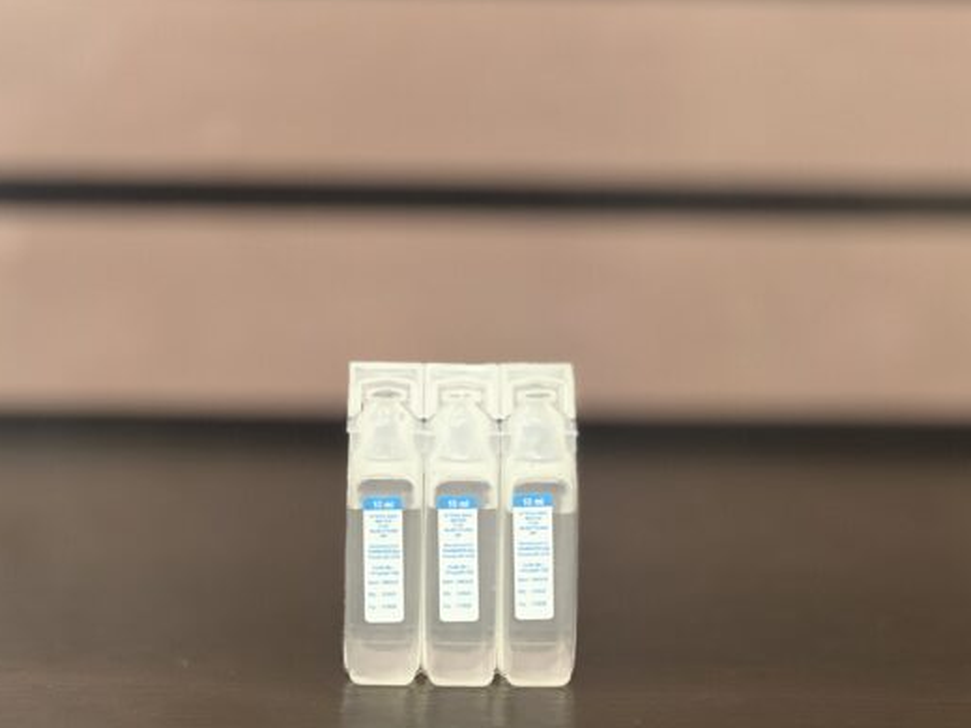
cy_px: 356
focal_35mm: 89
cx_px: 458
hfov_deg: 22.0
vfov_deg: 16.6
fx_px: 2496
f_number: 2.8
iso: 400
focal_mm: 9
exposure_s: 1/20
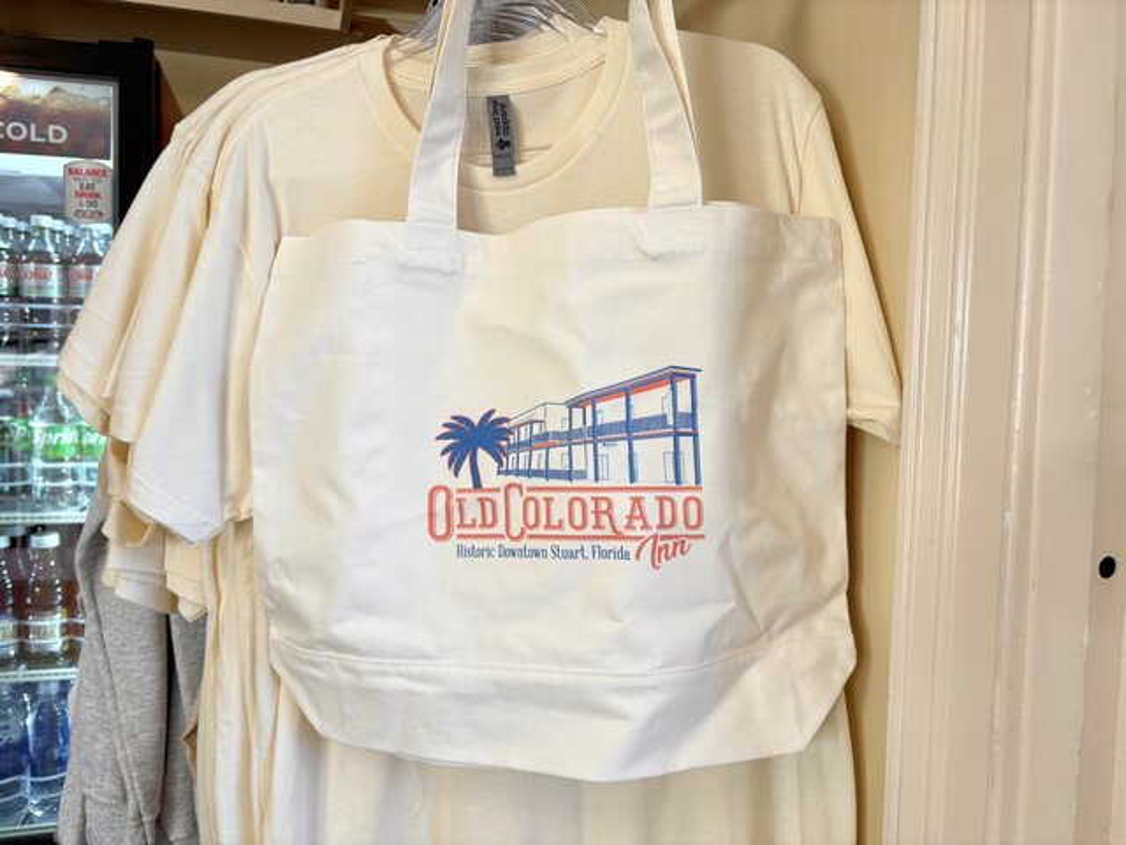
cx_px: 563
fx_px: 846
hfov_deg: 67.3
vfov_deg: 53.1
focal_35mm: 26
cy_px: 422
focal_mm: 5.96
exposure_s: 1/120
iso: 50
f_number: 1.6
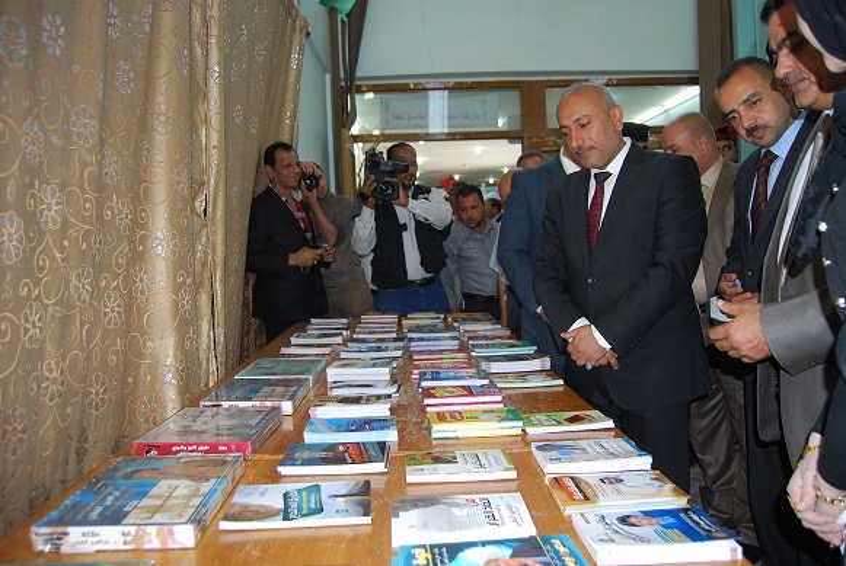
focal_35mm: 27
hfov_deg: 67.3
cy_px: 283
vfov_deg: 48.1
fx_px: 635
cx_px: 423
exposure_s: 1/60
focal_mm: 18
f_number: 3.5
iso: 200
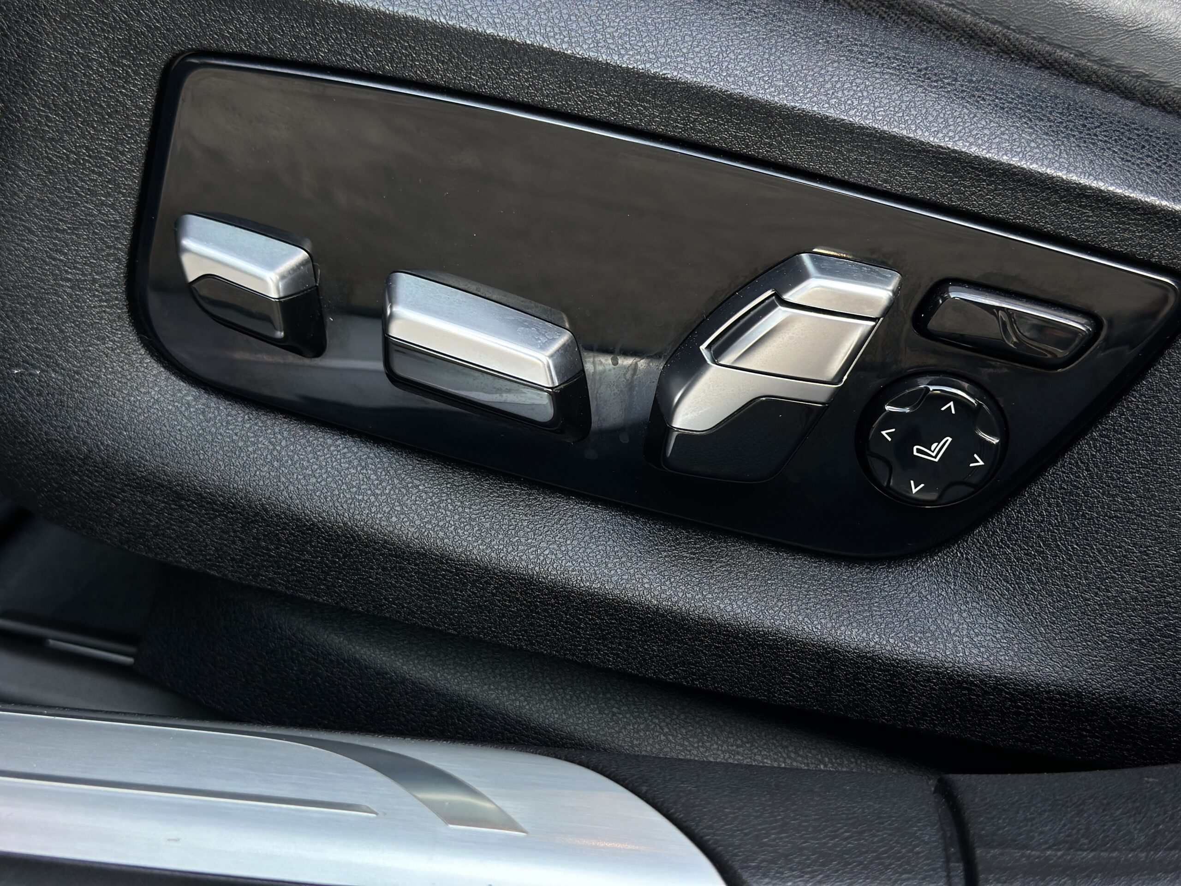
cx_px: 590
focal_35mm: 48
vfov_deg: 30.3
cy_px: 443
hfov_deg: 39.7
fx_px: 1638
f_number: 1.78
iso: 80
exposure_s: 1/200
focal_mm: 6.86
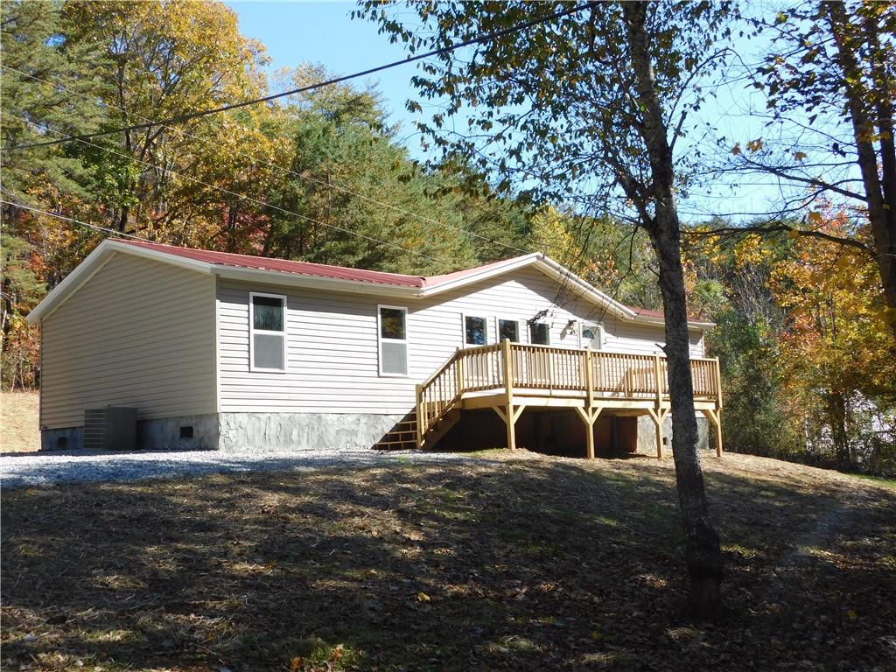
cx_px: 448
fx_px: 1035
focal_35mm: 40
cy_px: 336
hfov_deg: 46.8
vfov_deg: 36.0
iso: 125
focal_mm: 7.1
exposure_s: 1/400
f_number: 3.6
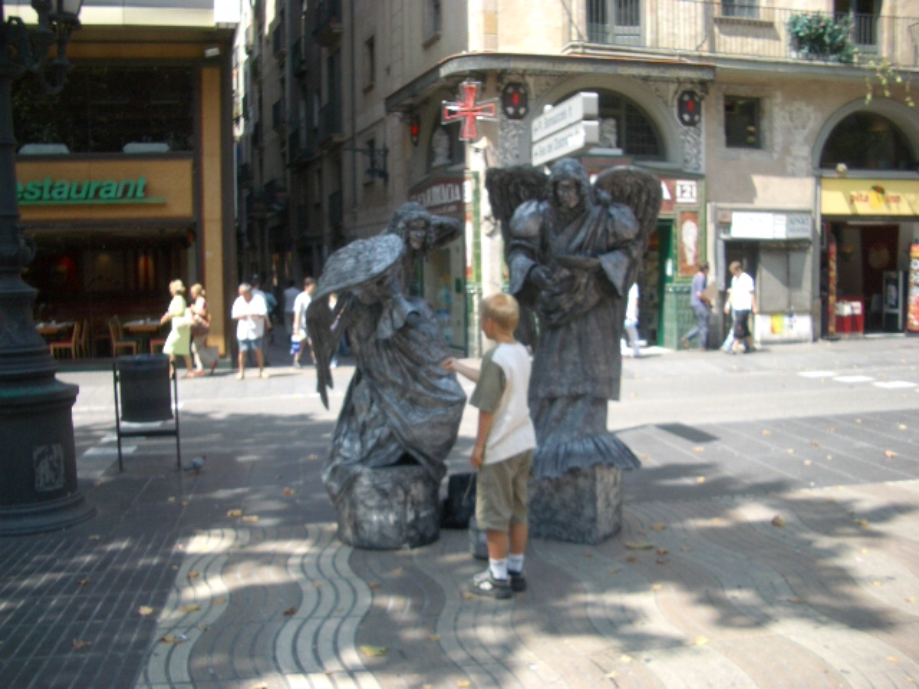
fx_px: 929
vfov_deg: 40.7
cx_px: 460
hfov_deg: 52.6
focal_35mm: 35
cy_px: 344
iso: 50
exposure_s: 1/400
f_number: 2.6
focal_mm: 5.8
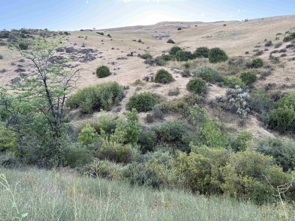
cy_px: 110
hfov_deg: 71.6
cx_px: 148
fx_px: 205
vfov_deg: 56.8
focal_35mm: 24
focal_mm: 6.76
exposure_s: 1/260
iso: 64
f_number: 1.78
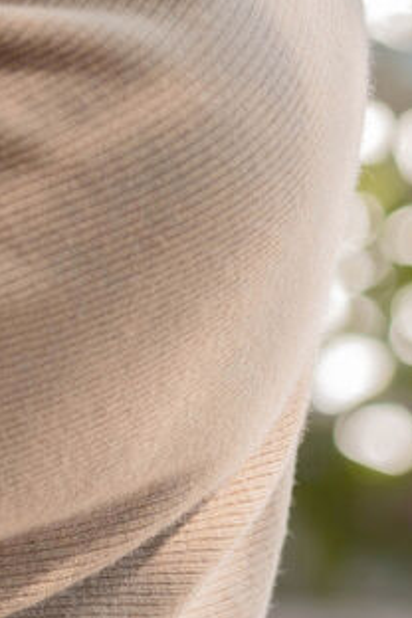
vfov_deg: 6.4
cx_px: -590
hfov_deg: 4.3
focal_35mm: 312
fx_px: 5356
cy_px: -626
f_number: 2.8
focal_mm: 54
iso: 100
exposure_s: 1/60
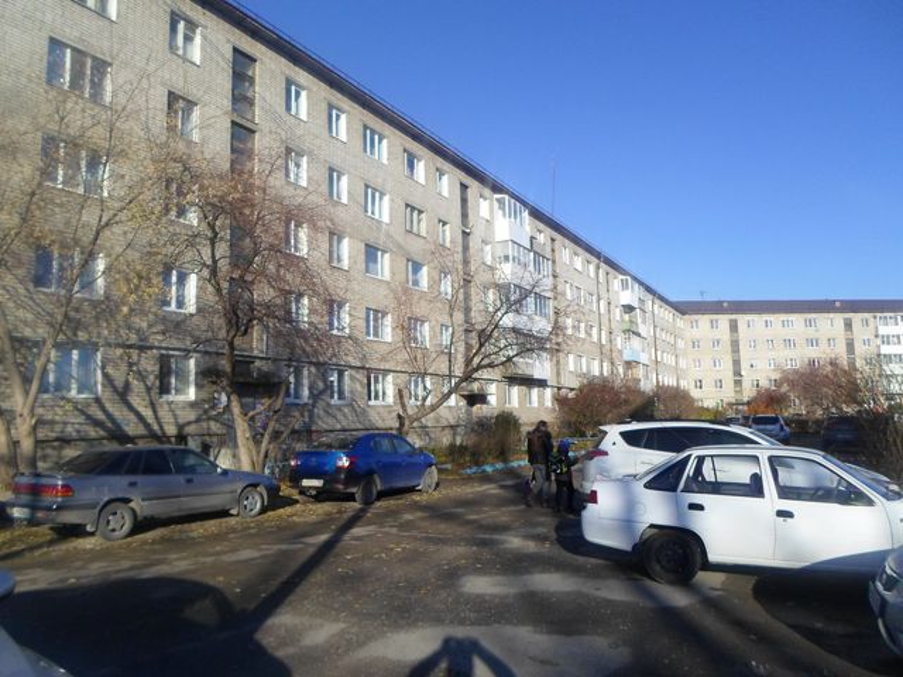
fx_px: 652
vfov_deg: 54.9
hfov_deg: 69.4
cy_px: 338
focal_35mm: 25
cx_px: 452
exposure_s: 1/1500
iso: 80
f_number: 2.5
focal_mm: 4.5
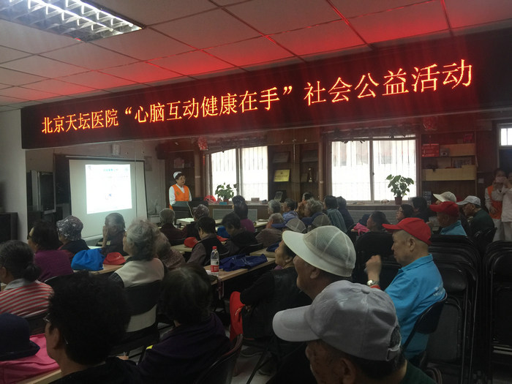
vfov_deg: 48.2
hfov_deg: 61.7
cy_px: 192
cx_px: 256
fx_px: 429
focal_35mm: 29
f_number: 2.2
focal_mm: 4.15
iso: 80
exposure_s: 1/17
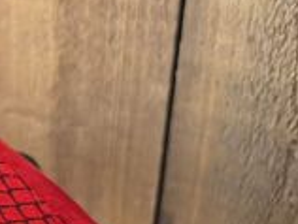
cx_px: -304
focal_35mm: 97
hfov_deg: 15.8
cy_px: 216
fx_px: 836
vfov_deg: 15.1
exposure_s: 1/50
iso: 640
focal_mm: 6.76
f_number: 1.78
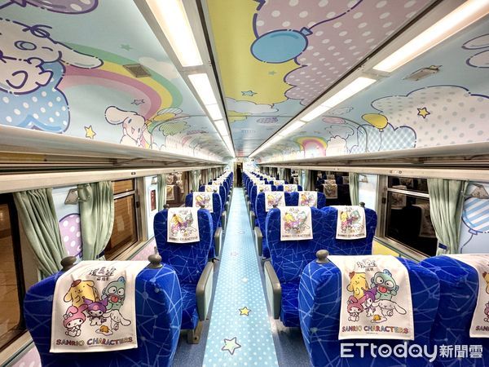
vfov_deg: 85.7
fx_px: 198
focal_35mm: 14
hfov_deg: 102.1
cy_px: 184
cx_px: 244
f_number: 2.2
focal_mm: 2.22
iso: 250
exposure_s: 1/99
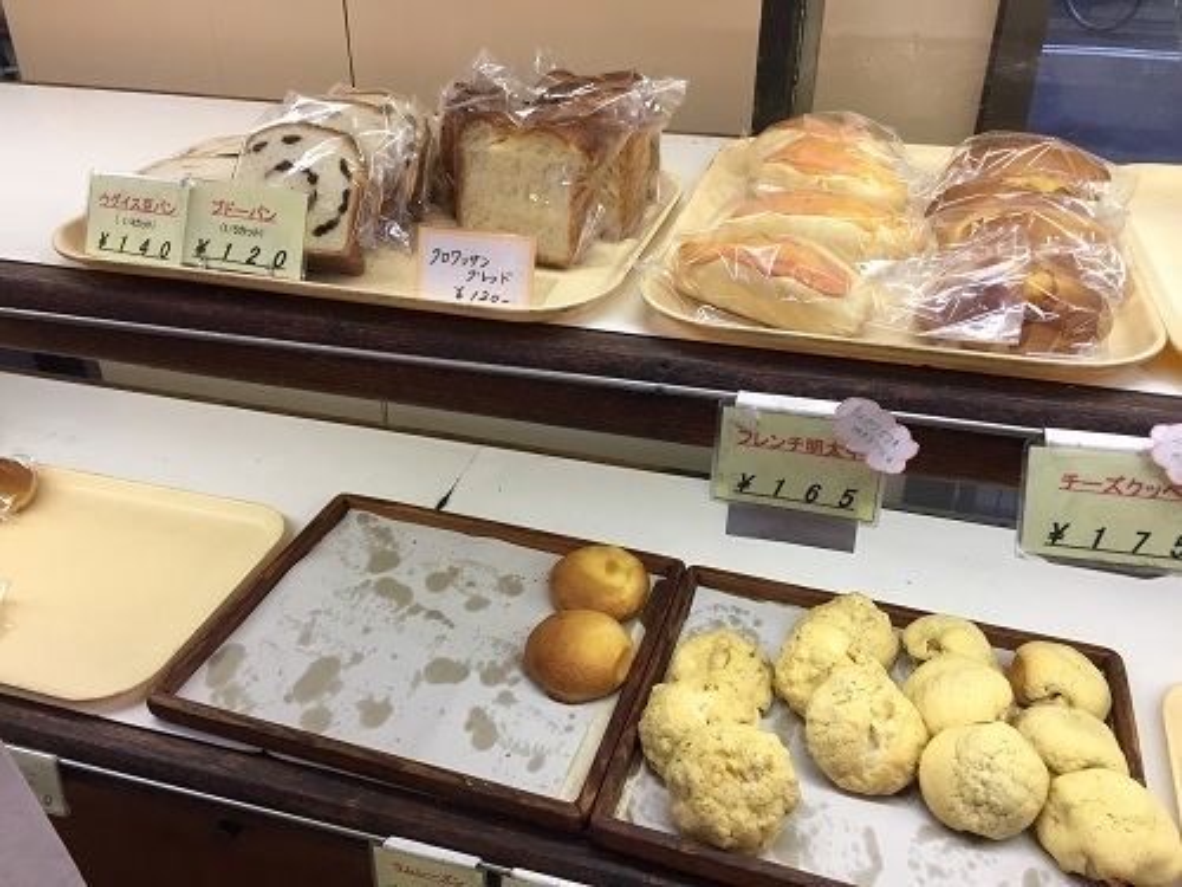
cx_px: 591
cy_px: 444
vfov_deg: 48.2
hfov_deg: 61.7
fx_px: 990
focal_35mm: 29
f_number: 2.2
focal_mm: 4.15
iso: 50
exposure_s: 1/33
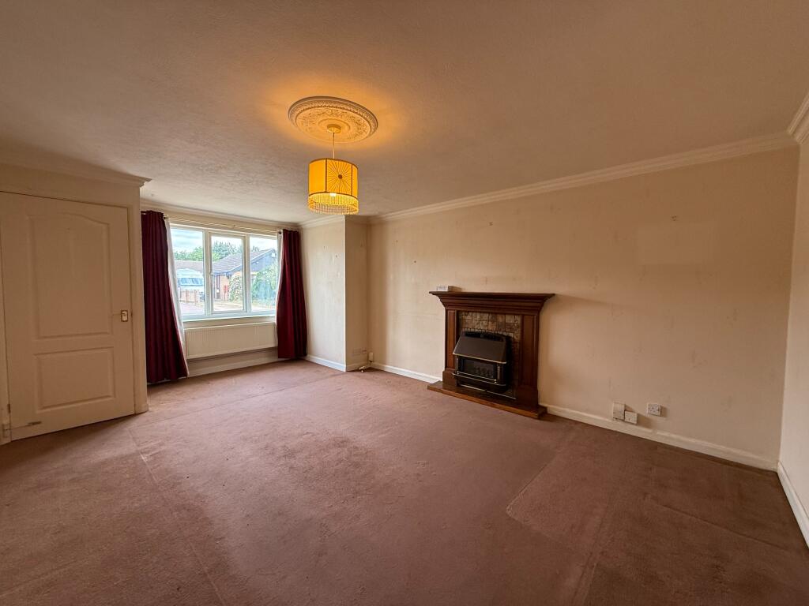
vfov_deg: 85.7
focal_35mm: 14
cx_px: 404
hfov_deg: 102.1
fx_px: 327
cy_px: 303
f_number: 2.2
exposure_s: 1/99
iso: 125
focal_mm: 2.22
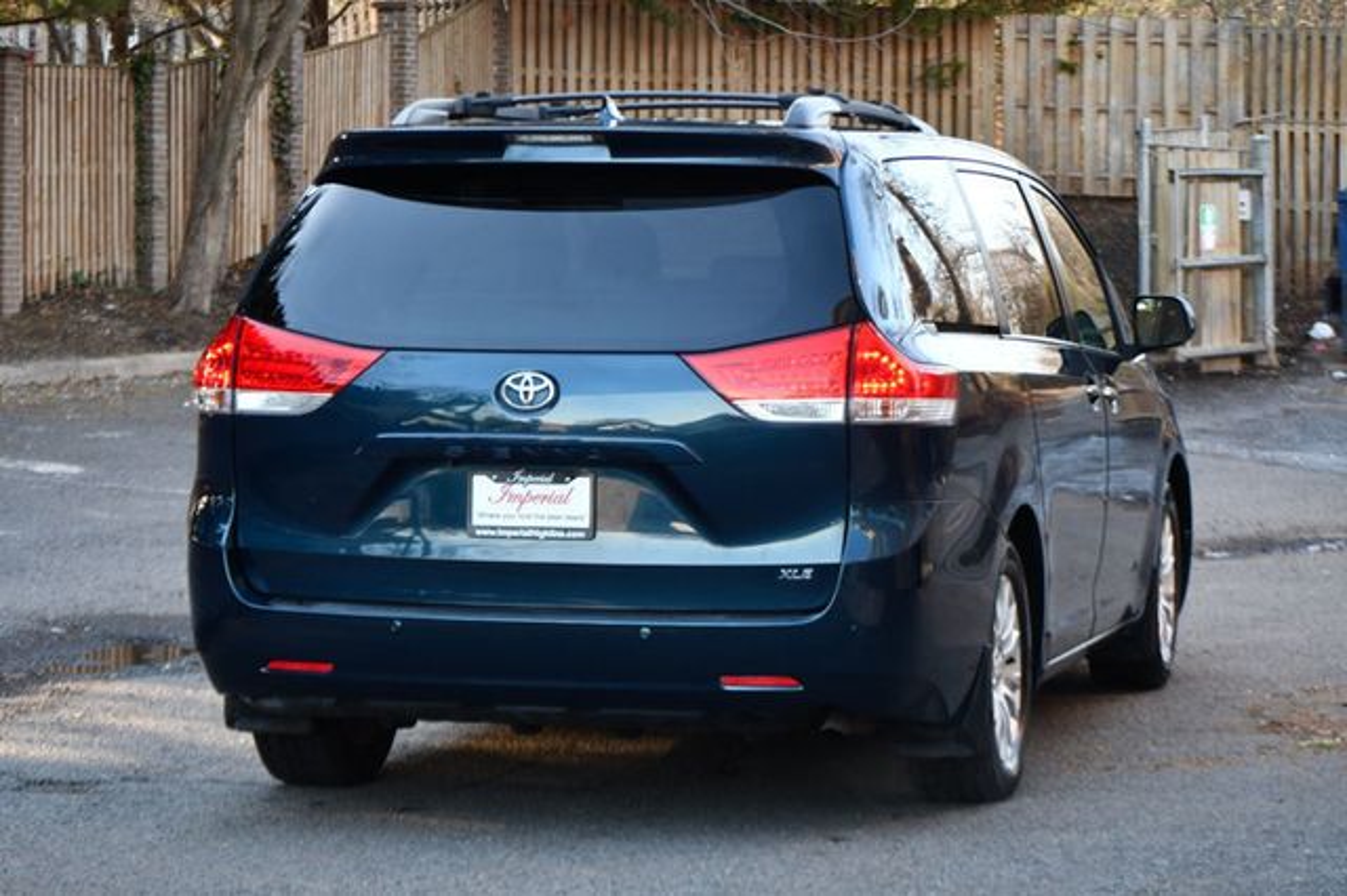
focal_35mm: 105
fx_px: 3927
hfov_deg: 19.5
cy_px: 448
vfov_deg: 13.0
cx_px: 674
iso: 720
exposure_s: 1/250
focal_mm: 70
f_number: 4.5
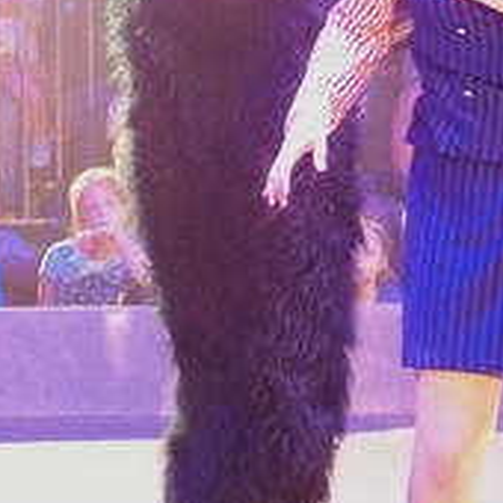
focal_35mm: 215
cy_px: 101
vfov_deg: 8.1
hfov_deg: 8.1
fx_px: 3535
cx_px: 394
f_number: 2.8
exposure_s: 1/40
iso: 1600
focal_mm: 19.6
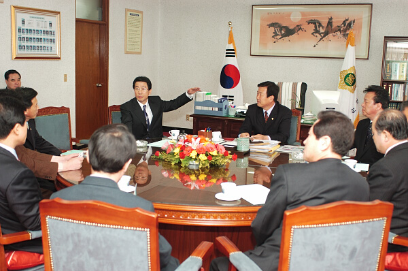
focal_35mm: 42
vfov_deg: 31.8
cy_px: 136
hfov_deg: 46.5
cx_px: 204
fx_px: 475
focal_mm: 28
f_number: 2.8
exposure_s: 1/60
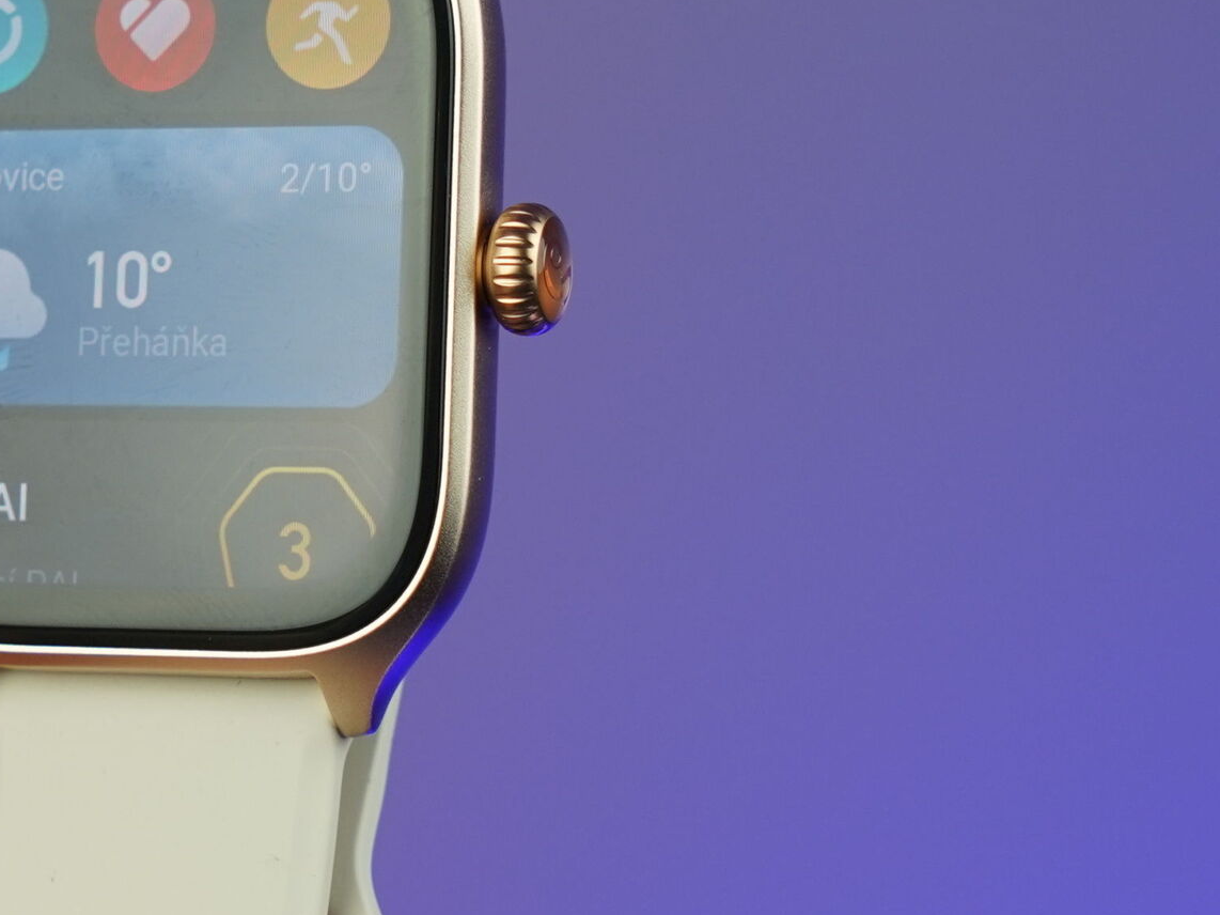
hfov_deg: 25.1
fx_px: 2678
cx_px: 197
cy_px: 261
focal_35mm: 76
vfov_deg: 19.3
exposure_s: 1/160
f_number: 7.1
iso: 400
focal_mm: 47
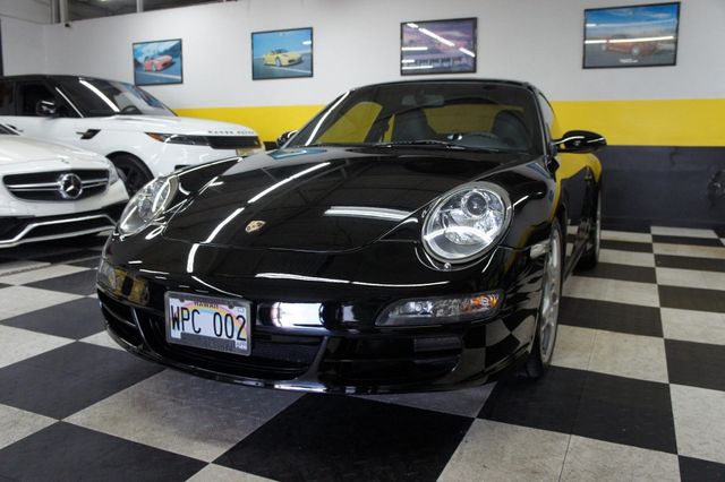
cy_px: 241
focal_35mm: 30
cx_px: 362
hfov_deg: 62.0
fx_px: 604
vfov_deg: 43.6
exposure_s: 1/250
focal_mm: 20
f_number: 4
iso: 1600
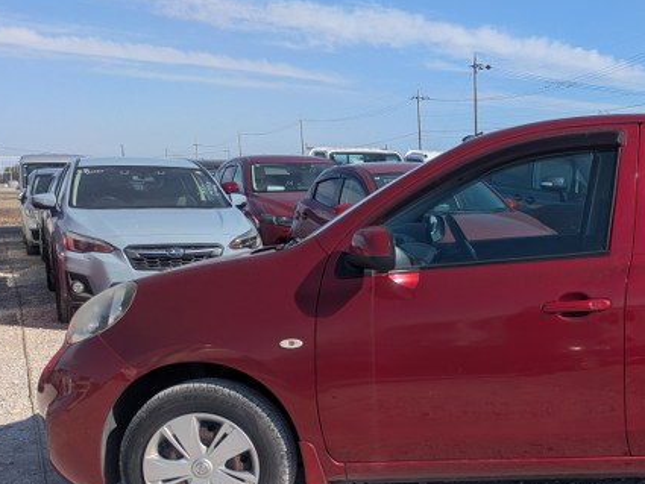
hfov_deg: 38.5
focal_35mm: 47
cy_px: 319
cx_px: 538
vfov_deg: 30.7
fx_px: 876
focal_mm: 5.43
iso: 44
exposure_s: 1/2538
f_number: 1.89
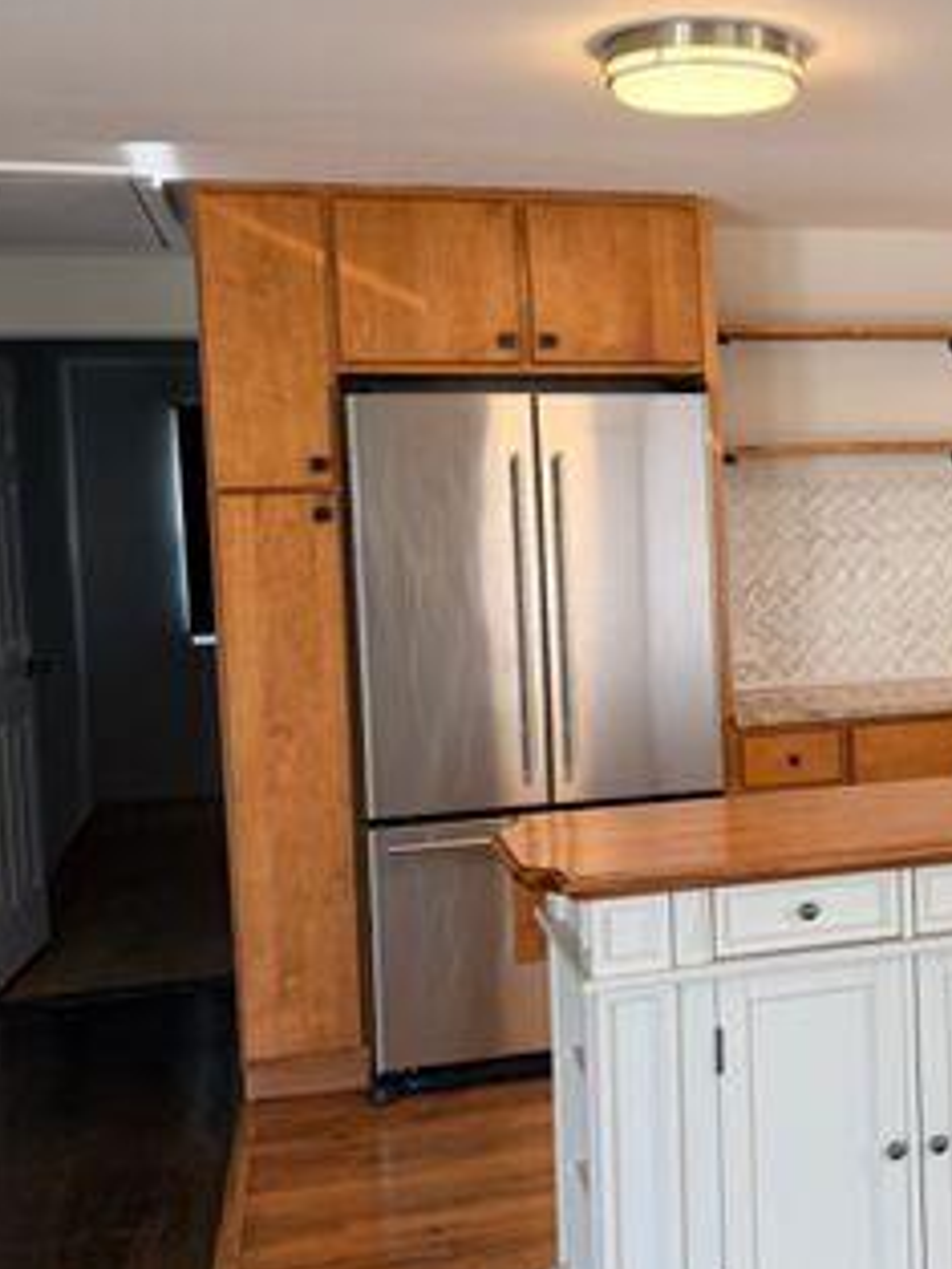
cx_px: 940
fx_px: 1796
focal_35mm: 49
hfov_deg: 28.0
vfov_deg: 38.9
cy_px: 608
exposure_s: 1/132
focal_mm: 6.76
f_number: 1.78
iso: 125
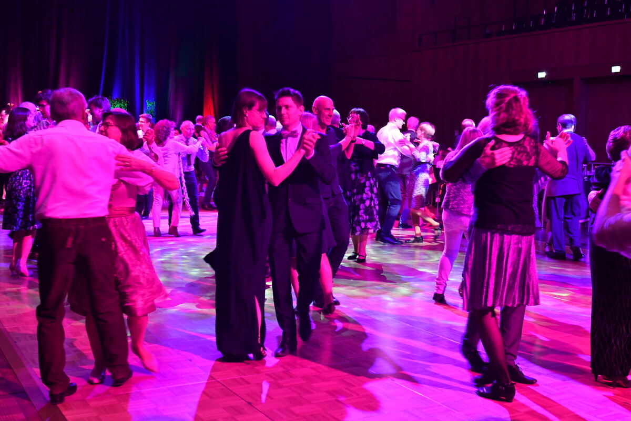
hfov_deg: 42.3
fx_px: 815
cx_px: 316
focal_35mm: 46
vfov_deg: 28.9
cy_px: 210
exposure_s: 1/60
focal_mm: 31
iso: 2500
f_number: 4
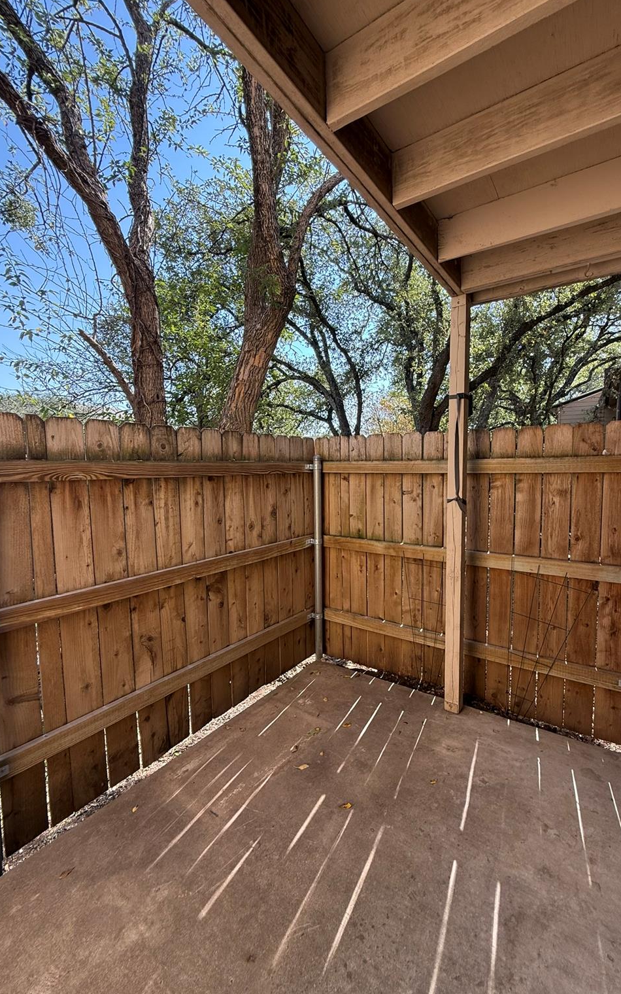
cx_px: 359
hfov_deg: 74.3
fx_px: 406
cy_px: 494
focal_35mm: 15
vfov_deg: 101.5
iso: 64
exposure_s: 1/335
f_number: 2.2
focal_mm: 2.22
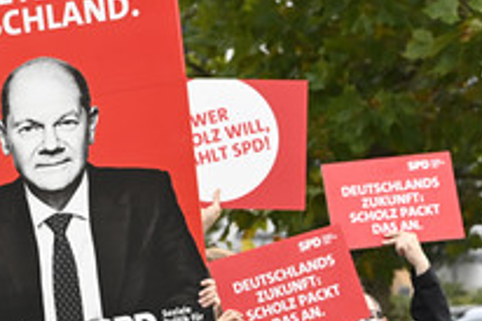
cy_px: 218
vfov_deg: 4.3
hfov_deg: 6.5
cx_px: 32
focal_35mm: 317
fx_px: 4241
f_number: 6.3
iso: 5000
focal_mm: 145
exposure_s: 1/400
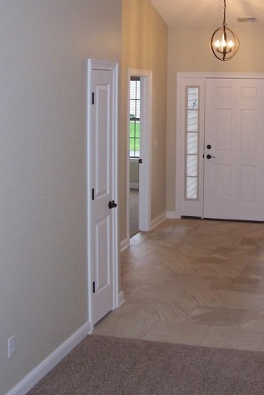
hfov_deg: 24.3
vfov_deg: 35.6
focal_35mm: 55
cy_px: 107
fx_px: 605
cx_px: 209
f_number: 2.7
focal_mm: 5.6
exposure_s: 1/60
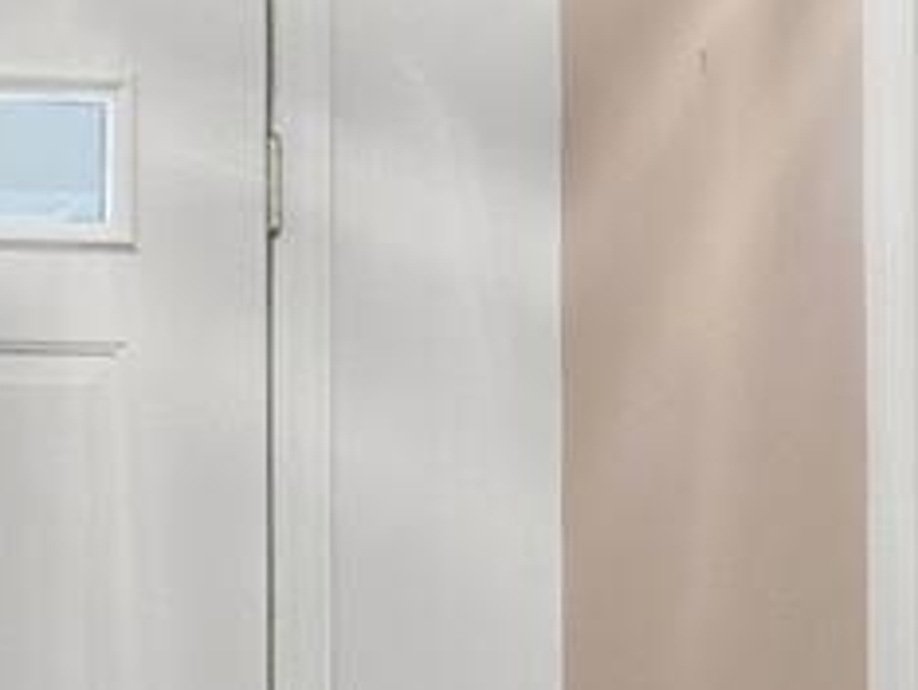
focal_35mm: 123
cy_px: 849
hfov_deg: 15.5
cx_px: -141
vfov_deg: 11.8
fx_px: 3265
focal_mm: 10
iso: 100
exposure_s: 1/250
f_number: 4
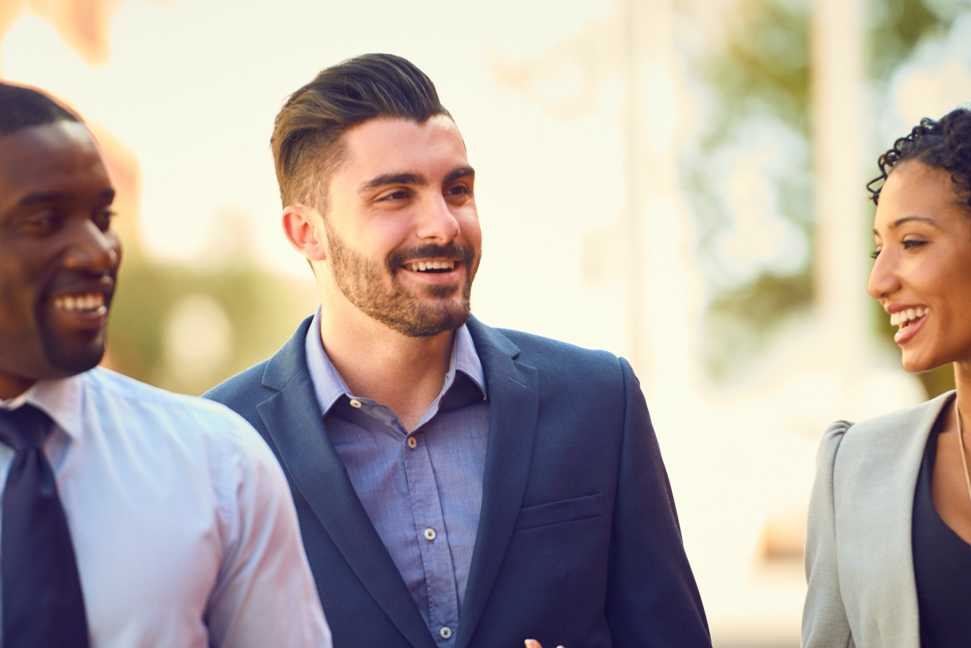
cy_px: 403
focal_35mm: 354
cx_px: 479
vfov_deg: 3.9
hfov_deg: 5.8
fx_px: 9550
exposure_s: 1/250
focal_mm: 200
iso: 400
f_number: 3.2
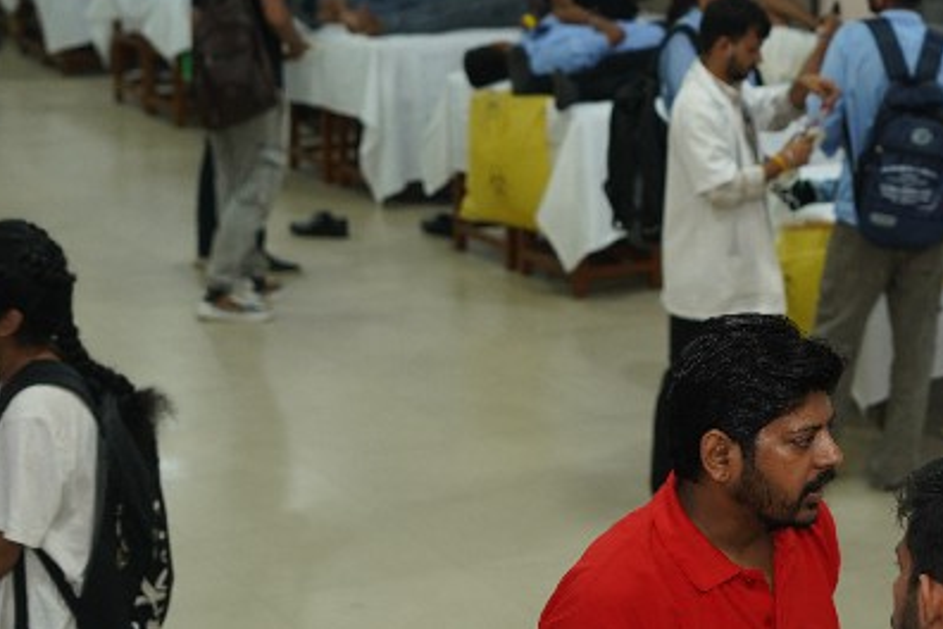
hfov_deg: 19.9
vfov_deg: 13.4
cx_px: 826
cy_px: -1
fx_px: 2645
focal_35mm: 101
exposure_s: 1/160
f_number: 3.2
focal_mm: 50
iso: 800
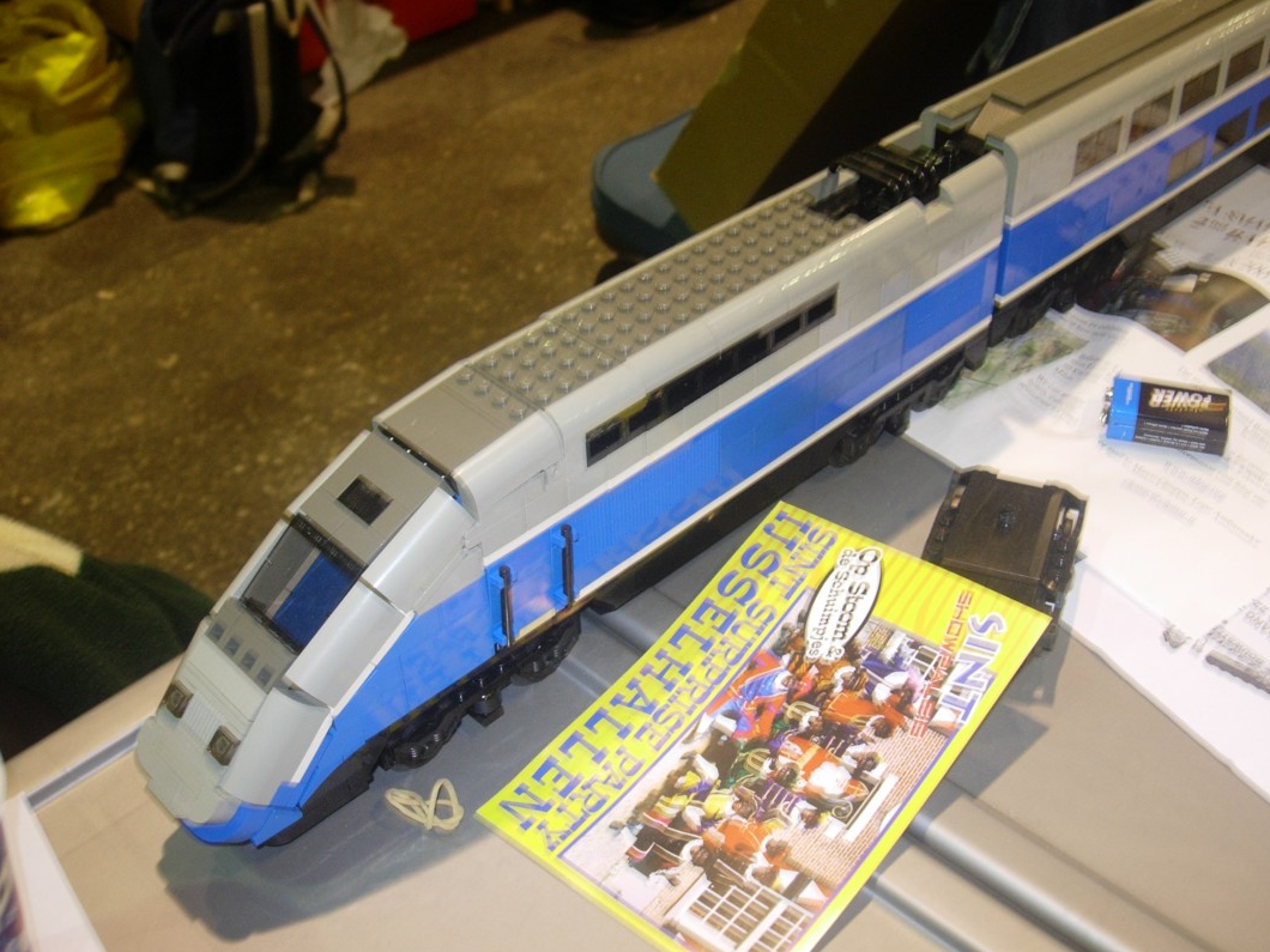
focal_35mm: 43
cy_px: 429
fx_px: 1578
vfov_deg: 33.6
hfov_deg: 43.8
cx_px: 712
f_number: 2.8
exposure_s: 1/14.2
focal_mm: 7.8
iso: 79
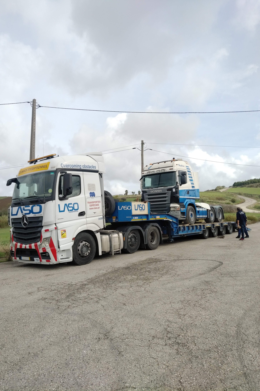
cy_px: 196
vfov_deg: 71.5
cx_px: 130
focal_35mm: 25
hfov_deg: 51.3
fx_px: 271
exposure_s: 1/1790
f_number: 2
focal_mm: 4.52
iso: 100
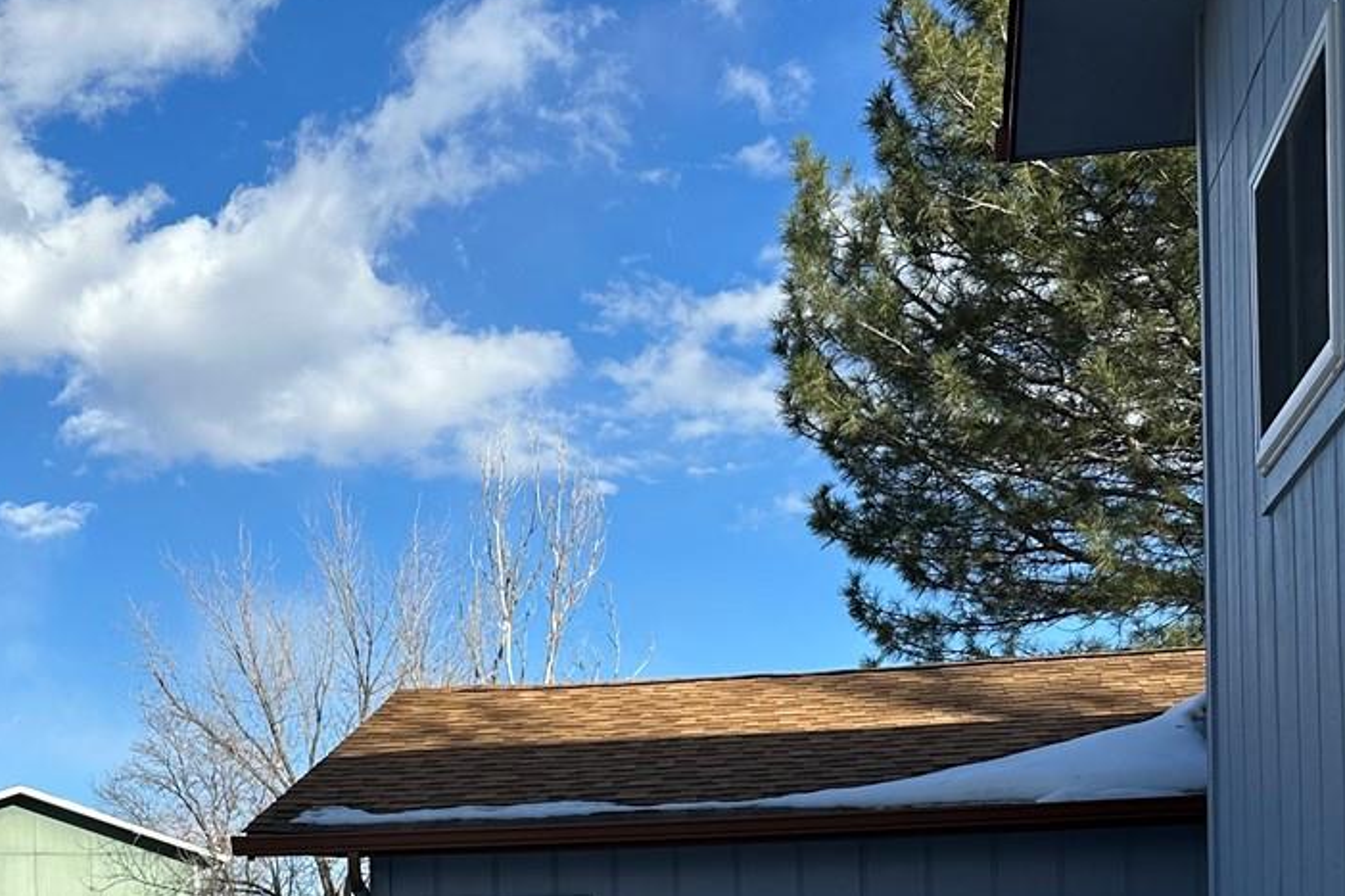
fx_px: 2129
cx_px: 451
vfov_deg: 22.3
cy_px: 1015
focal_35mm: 57
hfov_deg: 34.7
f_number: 1.78
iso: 80
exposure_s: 1/3861
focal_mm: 6.86
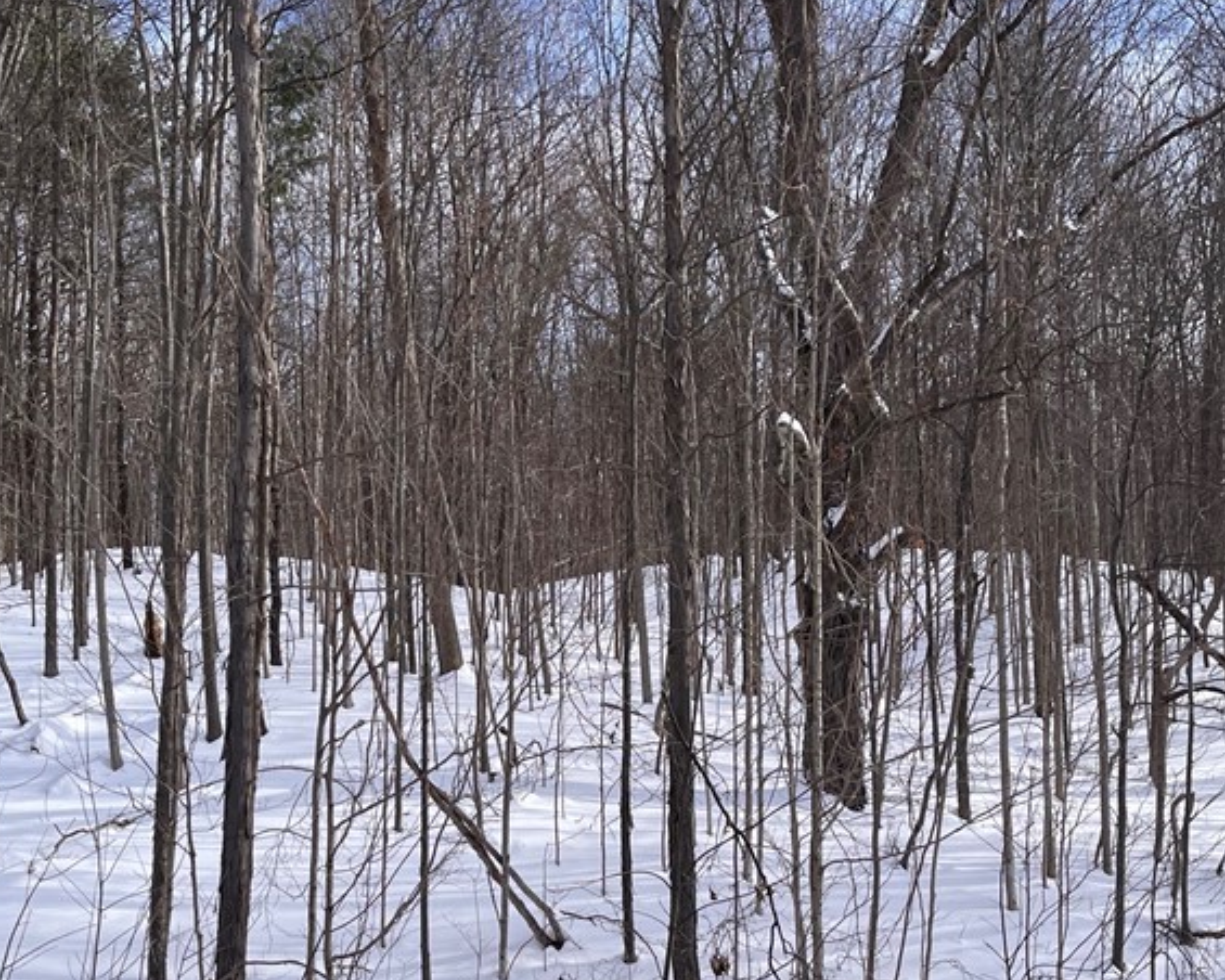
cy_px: 817
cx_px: 544
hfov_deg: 40.3
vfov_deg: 31.7
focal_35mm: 46
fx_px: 1668
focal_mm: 5.1
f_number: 1.6
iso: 50
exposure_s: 1/3876
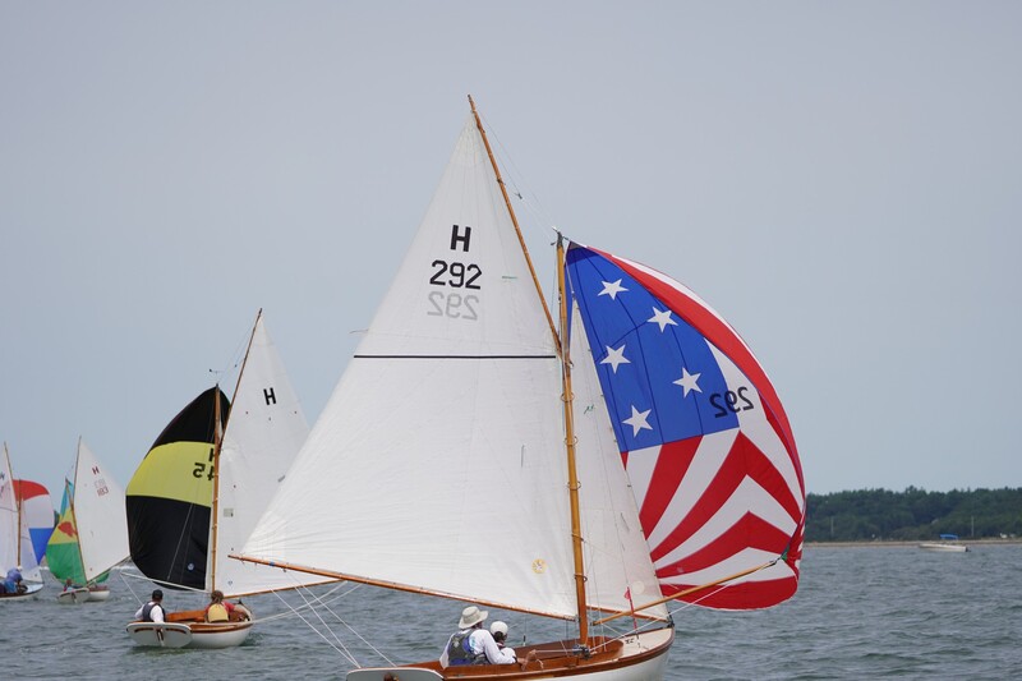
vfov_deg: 6.1
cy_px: 340
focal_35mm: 225
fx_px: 6386
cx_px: 511
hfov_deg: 9.2
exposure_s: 1/1250
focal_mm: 150
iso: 125
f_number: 5
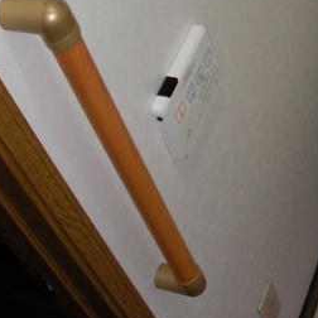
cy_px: 103
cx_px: 329
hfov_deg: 18.3
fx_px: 956
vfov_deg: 18.8
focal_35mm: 92
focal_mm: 6.3
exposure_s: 1/30
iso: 100
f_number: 3.5
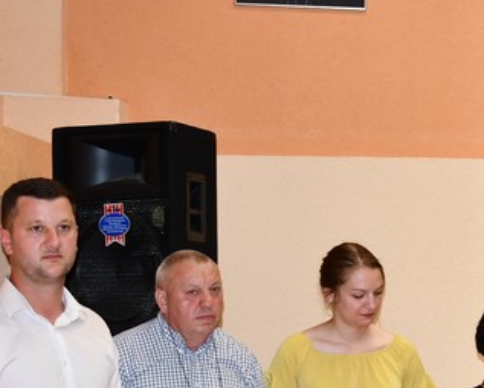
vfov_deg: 14.8
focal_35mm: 103
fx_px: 1476
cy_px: 332
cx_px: 582
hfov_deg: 17.7
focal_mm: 23
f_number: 3.8
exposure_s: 1/60
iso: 560
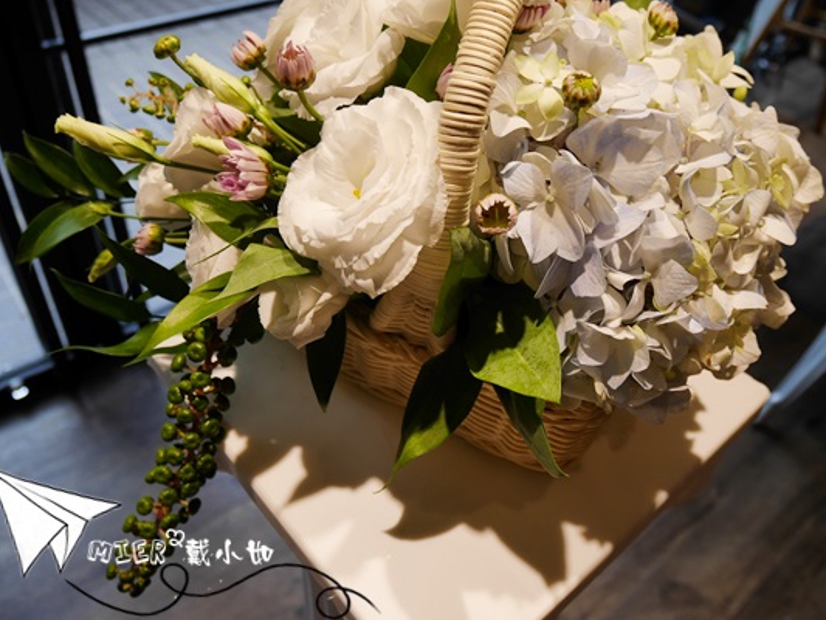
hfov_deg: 59.6
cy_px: 242
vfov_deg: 46.5
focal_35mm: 30
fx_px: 716
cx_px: 479
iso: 200
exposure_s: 1/80
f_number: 3.5
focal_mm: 12
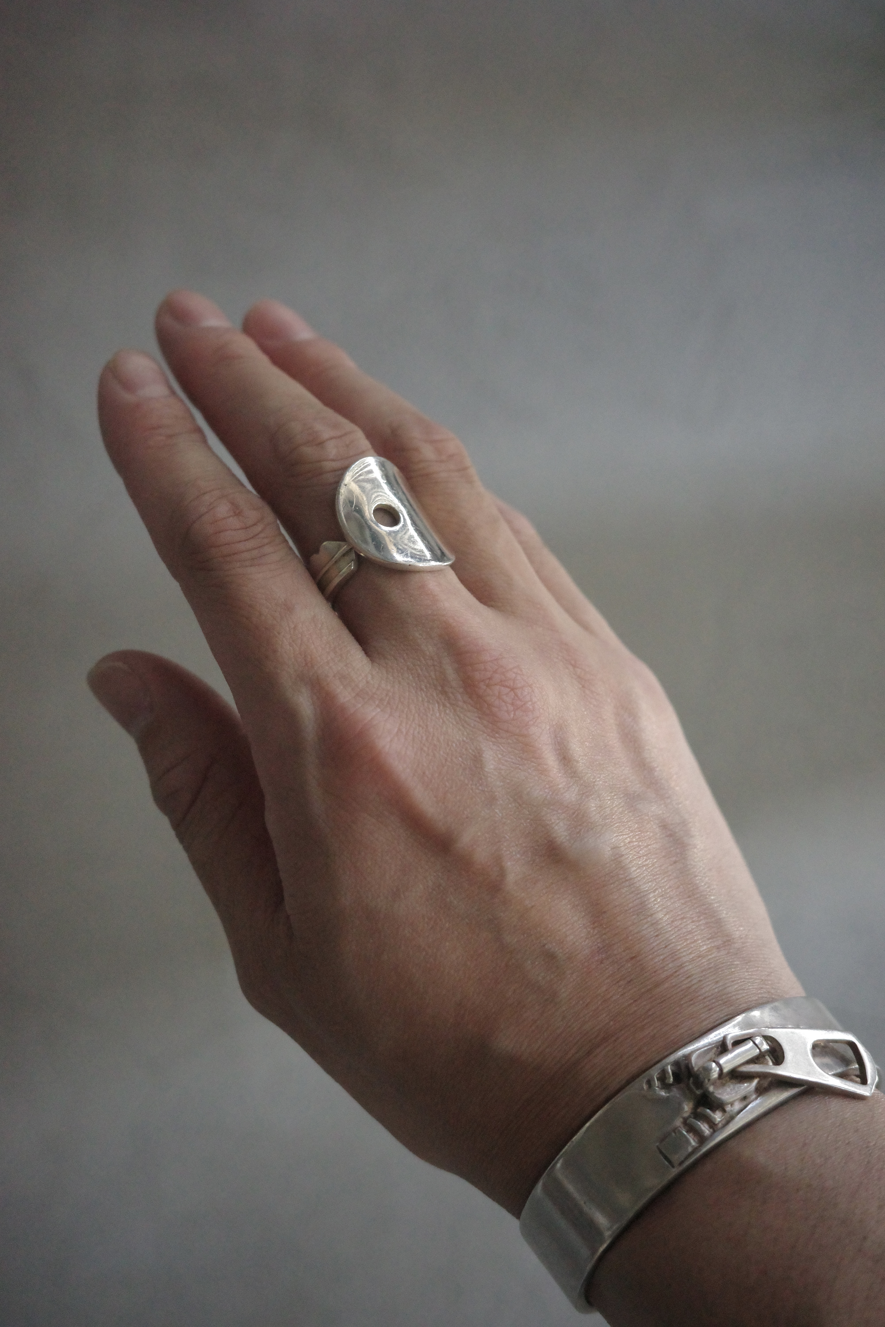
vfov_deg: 48.5
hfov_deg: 33.4
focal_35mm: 40
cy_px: 664
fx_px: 1475
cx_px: 442
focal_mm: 26
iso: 5000
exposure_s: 1/200
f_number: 3.5
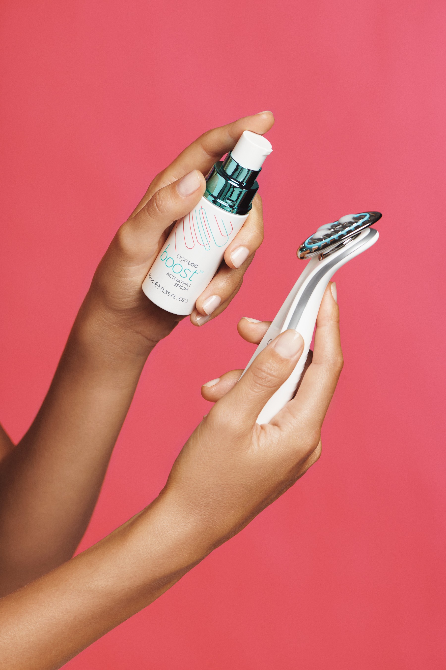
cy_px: 335
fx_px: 1951
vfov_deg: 19.5
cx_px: 223
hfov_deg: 13.0
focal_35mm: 105
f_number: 13
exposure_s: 1/250
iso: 100
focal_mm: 105
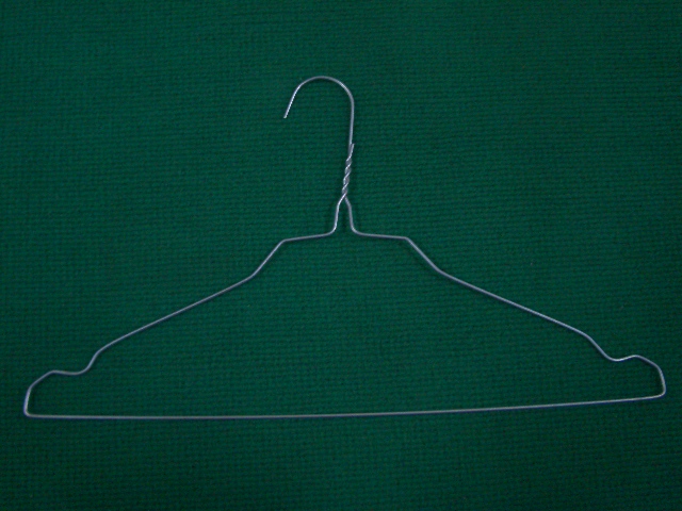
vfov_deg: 35.1
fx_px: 808
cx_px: 341
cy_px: 256
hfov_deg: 45.8
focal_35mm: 41
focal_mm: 6.8
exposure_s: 1/8
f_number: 2.8
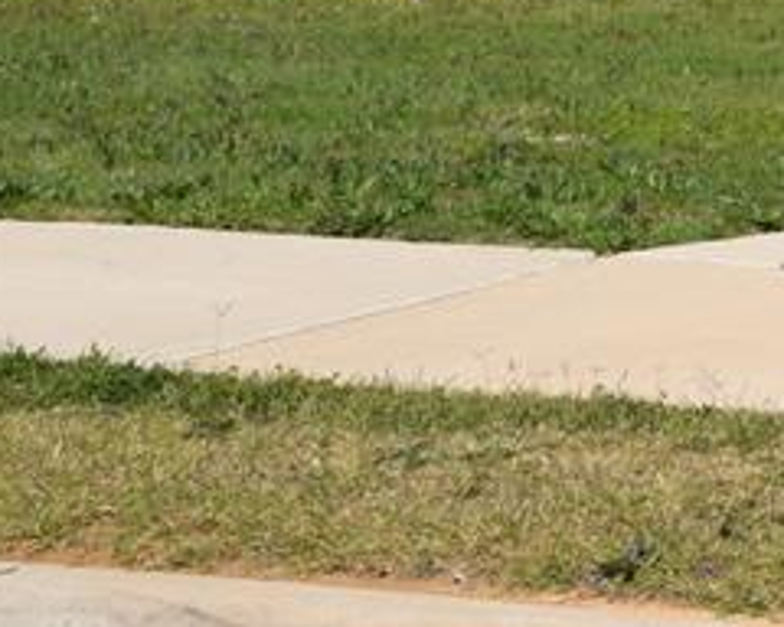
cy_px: -451
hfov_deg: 10.4
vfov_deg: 8.9
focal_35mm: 168
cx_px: 1653
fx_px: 3898
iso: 100
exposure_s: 1/200
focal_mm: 28
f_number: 10
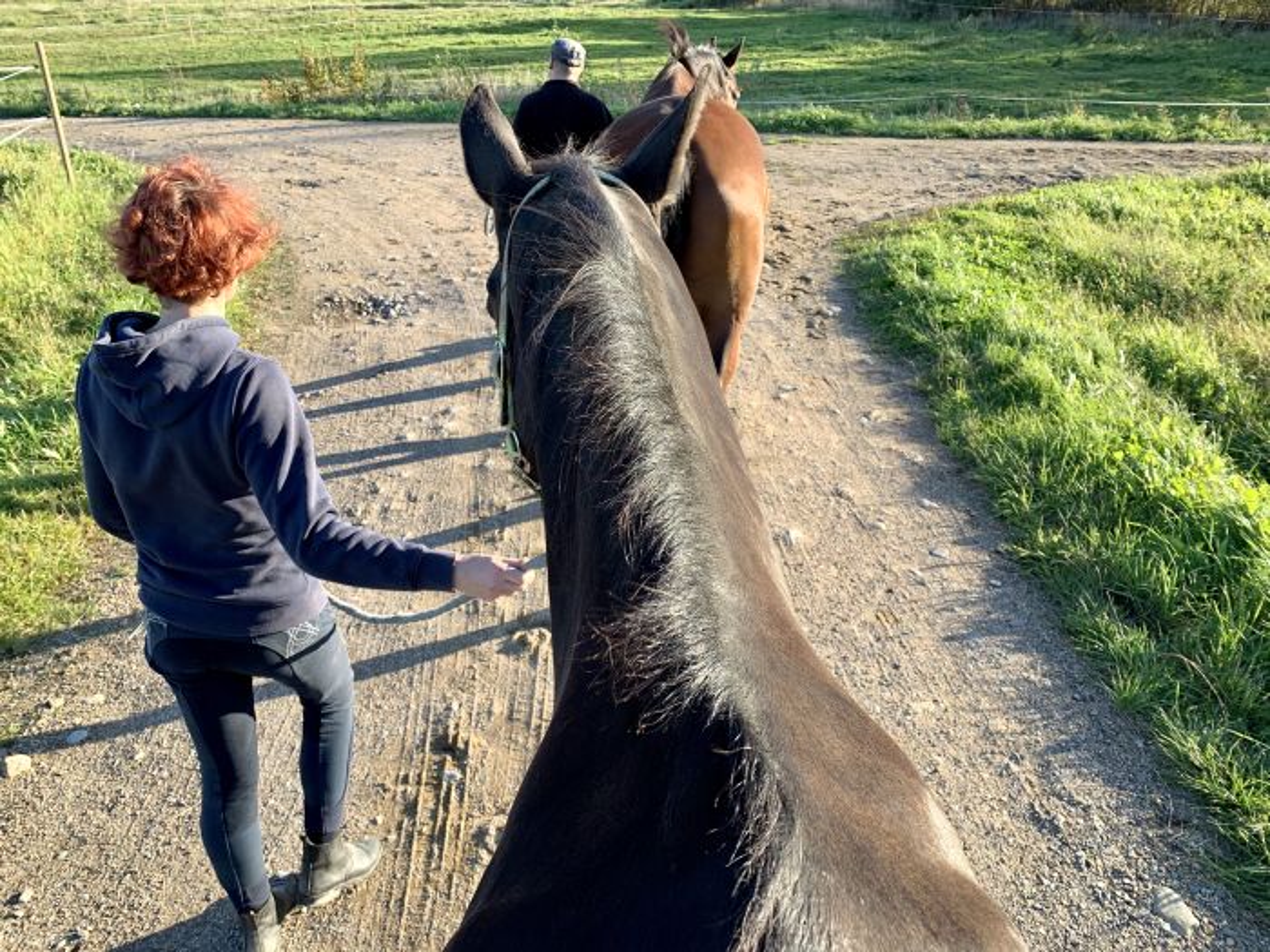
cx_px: 635
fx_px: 954
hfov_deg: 67.3
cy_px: 476
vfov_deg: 53.1
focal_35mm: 26
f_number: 1.8
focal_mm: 4.25
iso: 25
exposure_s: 1/365
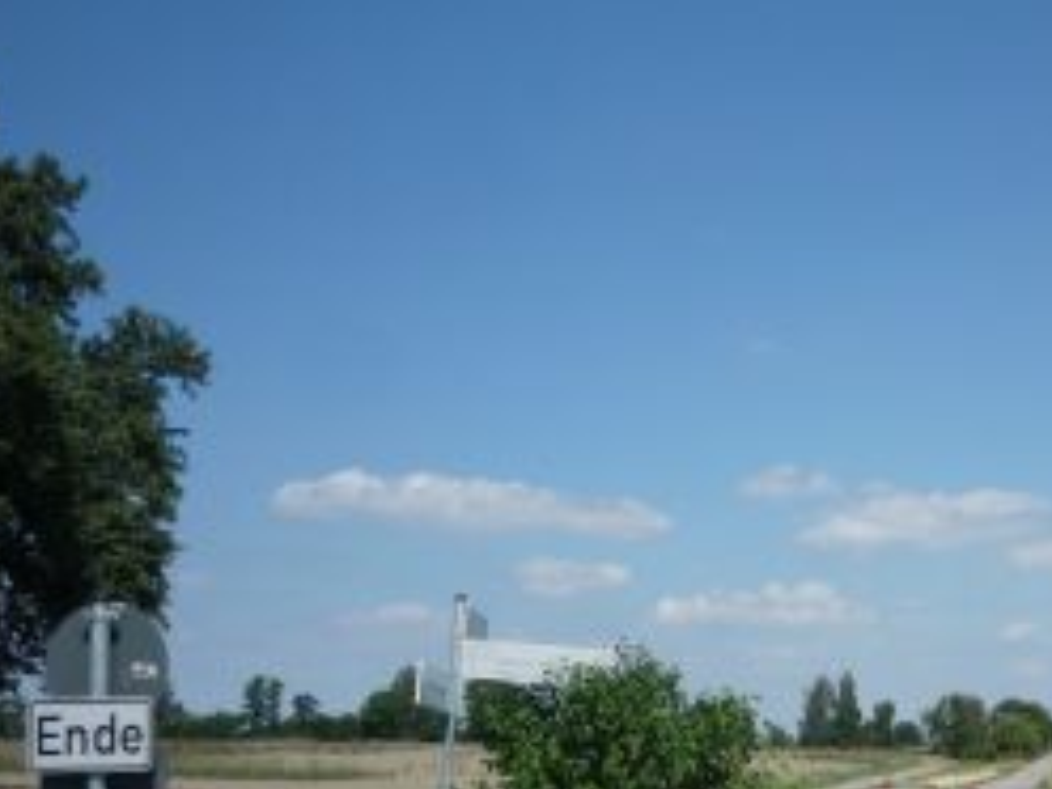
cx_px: 895
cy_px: 742
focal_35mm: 62
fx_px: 1884
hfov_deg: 30.2
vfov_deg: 22.9
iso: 100
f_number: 5.6
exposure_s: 1/640
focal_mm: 5.2
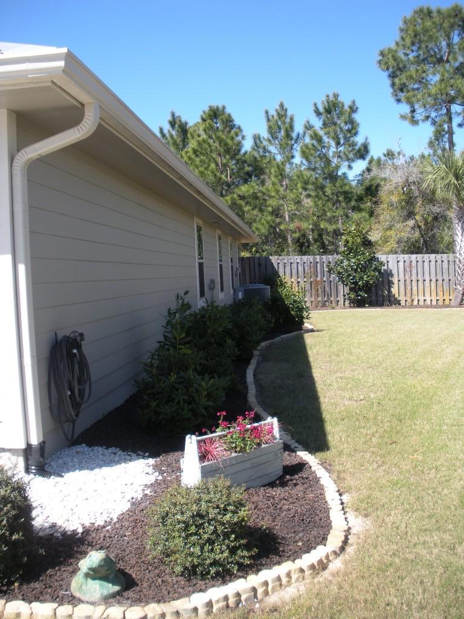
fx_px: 643
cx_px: 232
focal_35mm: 36
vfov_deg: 51.4
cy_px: 310
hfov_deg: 39.7
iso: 64
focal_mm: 6.3
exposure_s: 1/293
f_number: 3.5
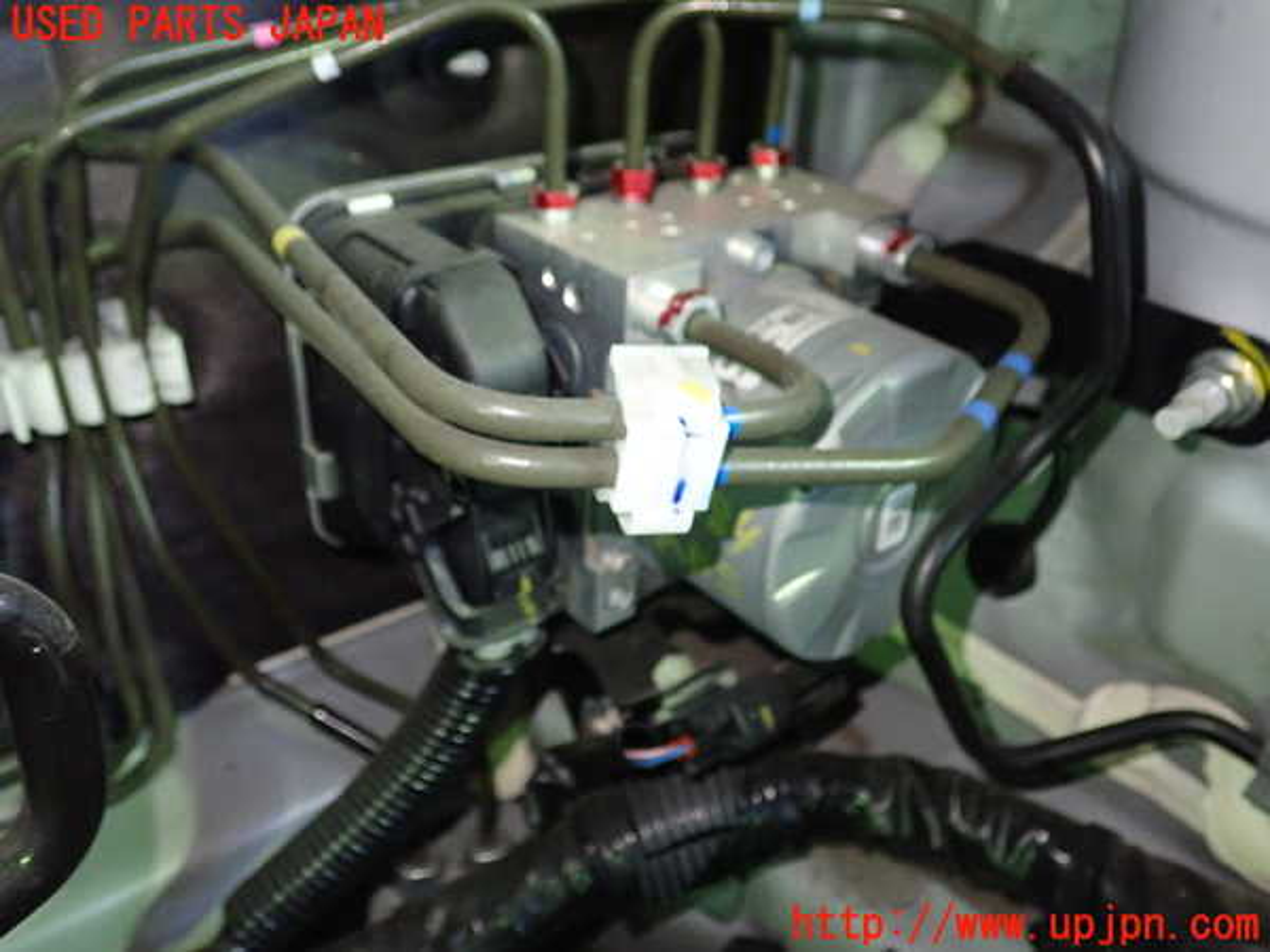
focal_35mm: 30
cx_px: 635
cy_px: 476
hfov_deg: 60.0
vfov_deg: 46.8
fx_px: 1101
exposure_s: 1/40
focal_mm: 5.5
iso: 800
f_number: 2.3
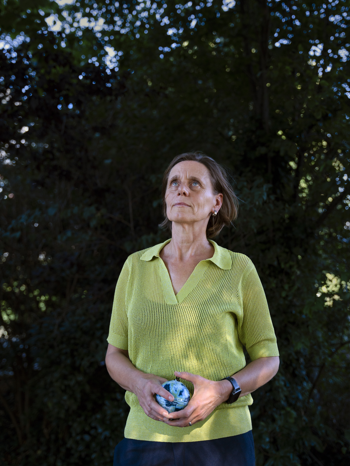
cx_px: 177
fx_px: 632
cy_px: 210
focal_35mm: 47
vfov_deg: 40.5
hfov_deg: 30.9
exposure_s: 1/500
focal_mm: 41.8
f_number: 2.8
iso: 320
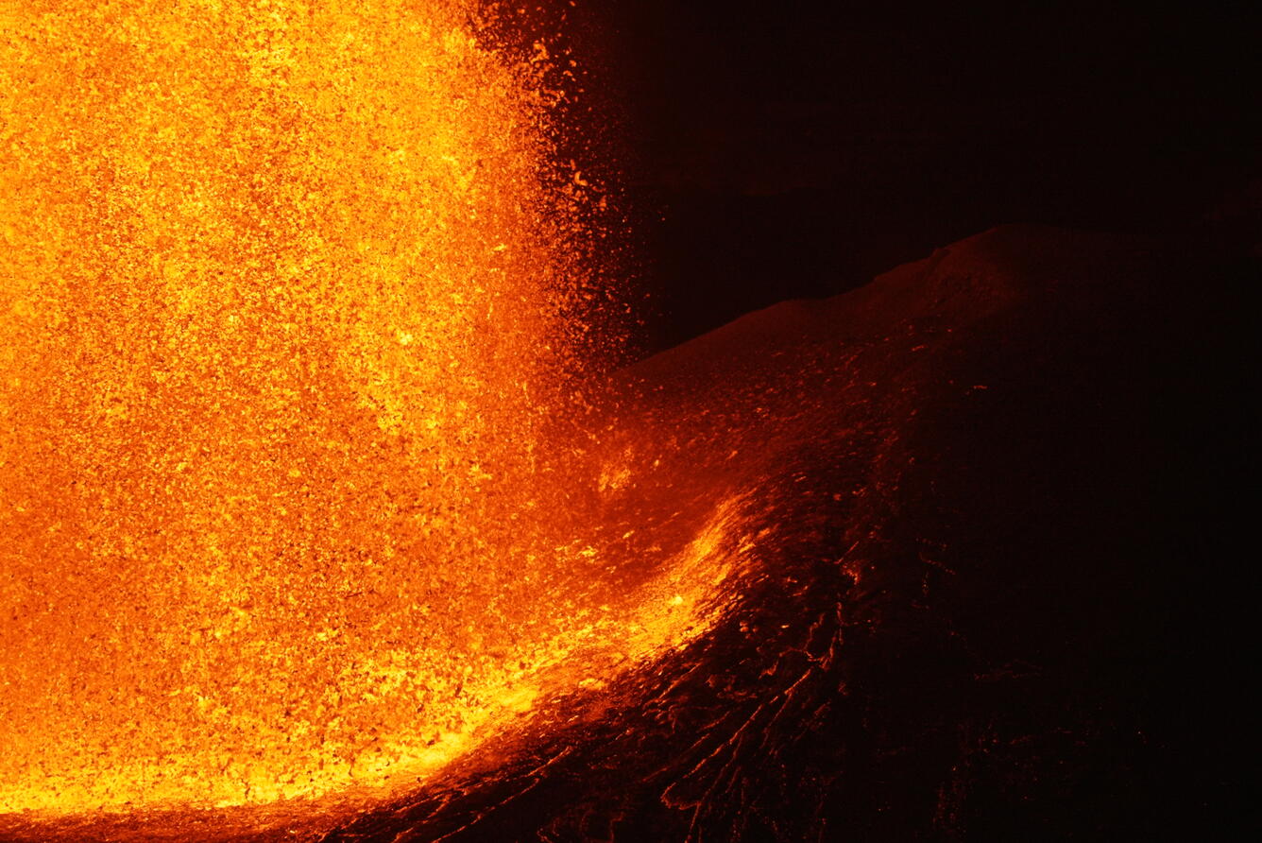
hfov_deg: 10.3
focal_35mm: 200
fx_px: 7014
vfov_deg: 6.9
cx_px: 631
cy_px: 422
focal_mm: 200
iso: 1250
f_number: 7.1
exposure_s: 1/200
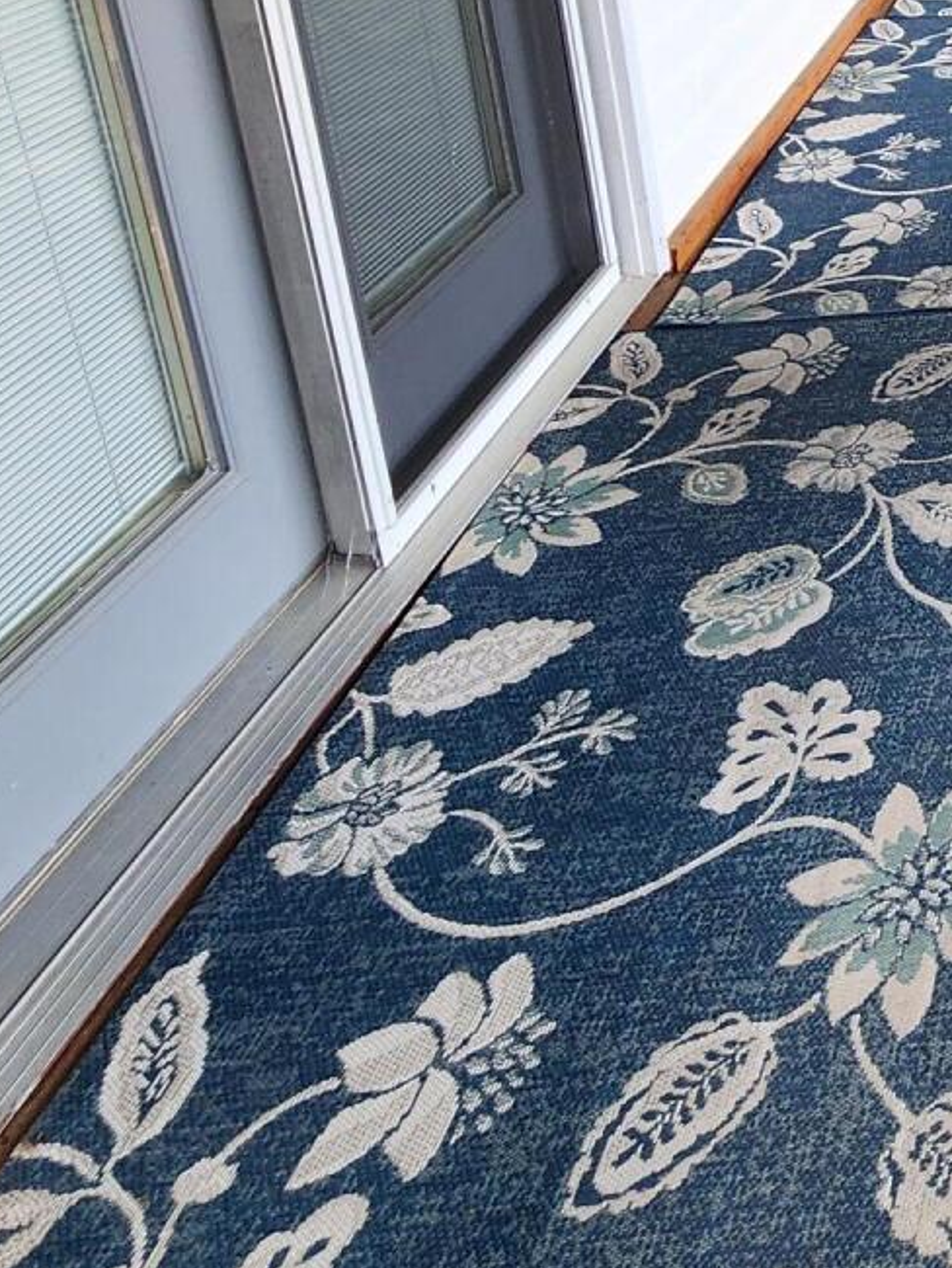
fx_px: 1466
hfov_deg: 26.9
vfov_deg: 40.9
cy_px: 4
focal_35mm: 40
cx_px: 1387
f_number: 2.2
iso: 100
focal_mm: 2.2
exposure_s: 1/60
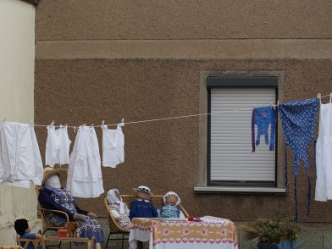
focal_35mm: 165
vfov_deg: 9.0
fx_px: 1583
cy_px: 154
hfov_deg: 12.0
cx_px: 101
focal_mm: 70
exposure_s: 1/160
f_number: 7.1
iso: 100
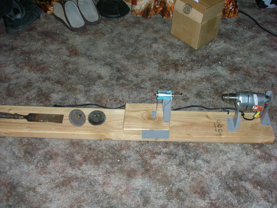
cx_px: 138
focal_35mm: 46
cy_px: 104
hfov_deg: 41.2
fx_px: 368
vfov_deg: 31.5
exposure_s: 1/60.1
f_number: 3.5
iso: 109
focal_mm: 7.7
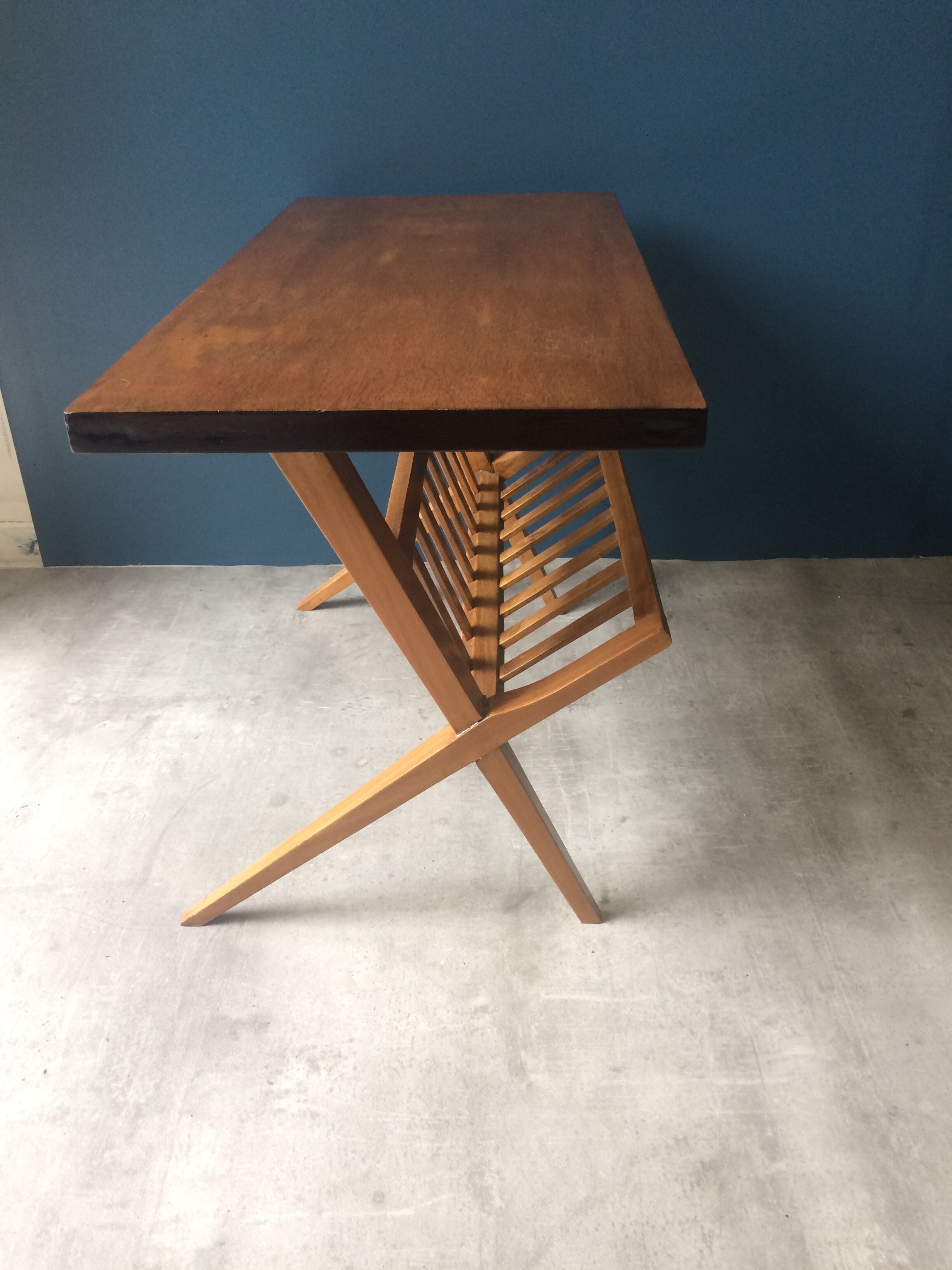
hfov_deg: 48.2
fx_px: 1063
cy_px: 635
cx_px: 476
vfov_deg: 61.7
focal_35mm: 29
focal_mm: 4.15
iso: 40
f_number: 2.2
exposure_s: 1/33
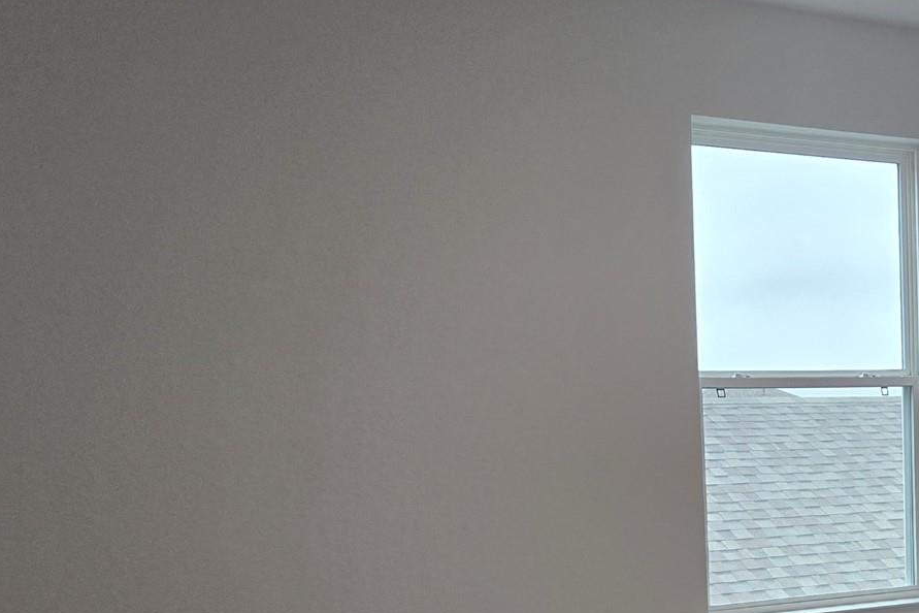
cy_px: 569
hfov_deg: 34.6
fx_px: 1404
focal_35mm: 55
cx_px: 787
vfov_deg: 23.8
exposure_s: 1/120
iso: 80
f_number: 1.8
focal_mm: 5.4
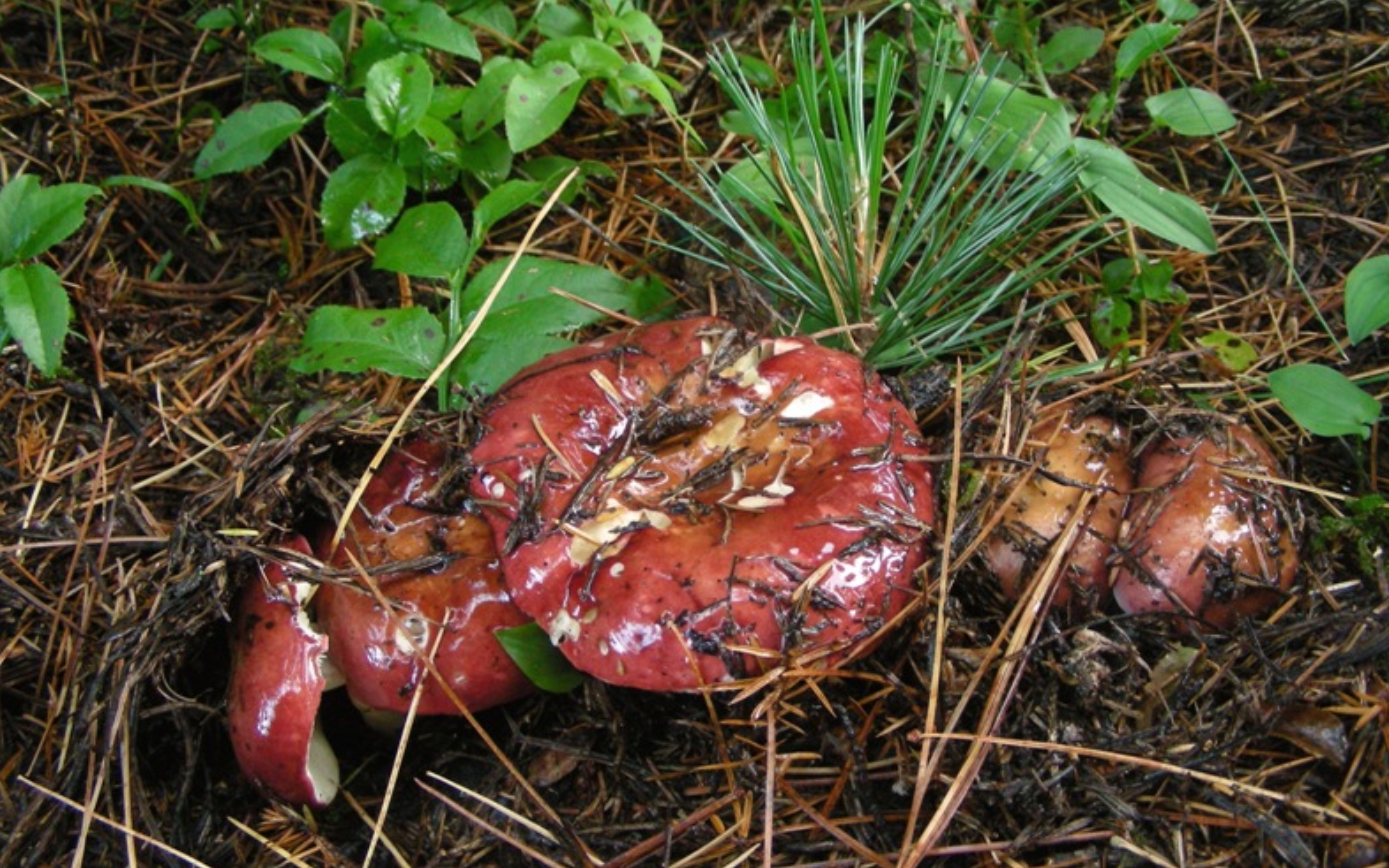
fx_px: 1552
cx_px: 702
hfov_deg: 48.2
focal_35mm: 41
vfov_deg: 31.2
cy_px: 412
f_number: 3.5
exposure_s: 1/19.3
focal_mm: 6.3
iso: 200
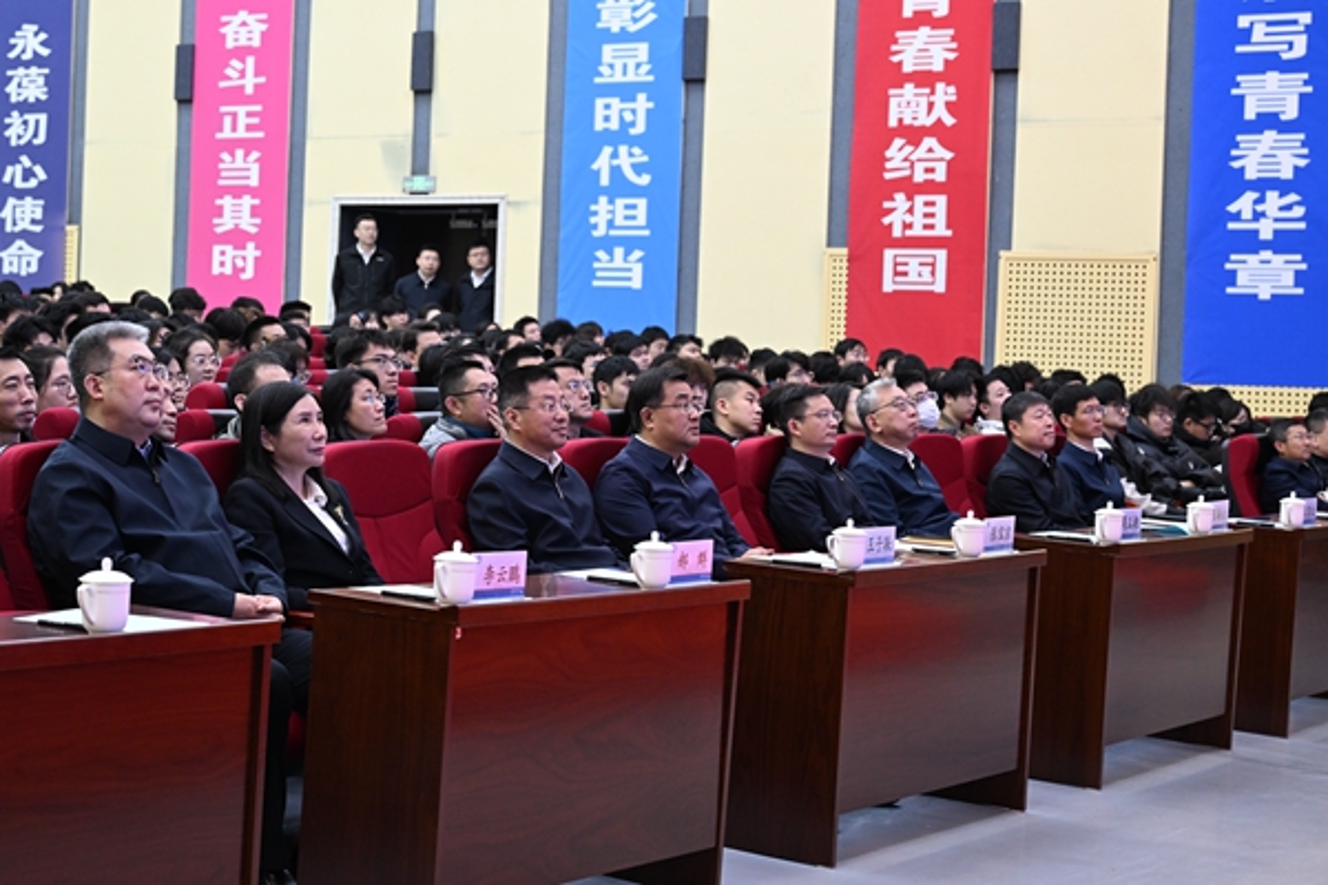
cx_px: 664
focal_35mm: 59
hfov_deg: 33.9
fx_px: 2176
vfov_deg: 23.0
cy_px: 442
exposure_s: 1/100
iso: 2000
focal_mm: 59
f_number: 5.6
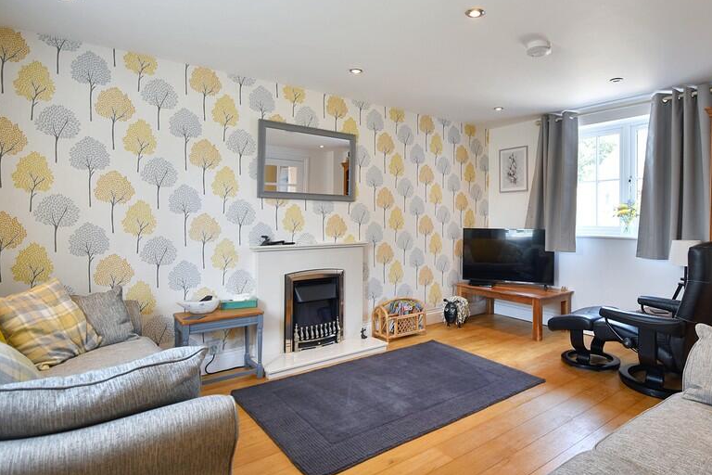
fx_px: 396
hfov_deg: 83.0
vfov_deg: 61.8
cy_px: 216
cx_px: 427
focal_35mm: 20
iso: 100
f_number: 4.5
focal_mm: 10
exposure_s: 1/25
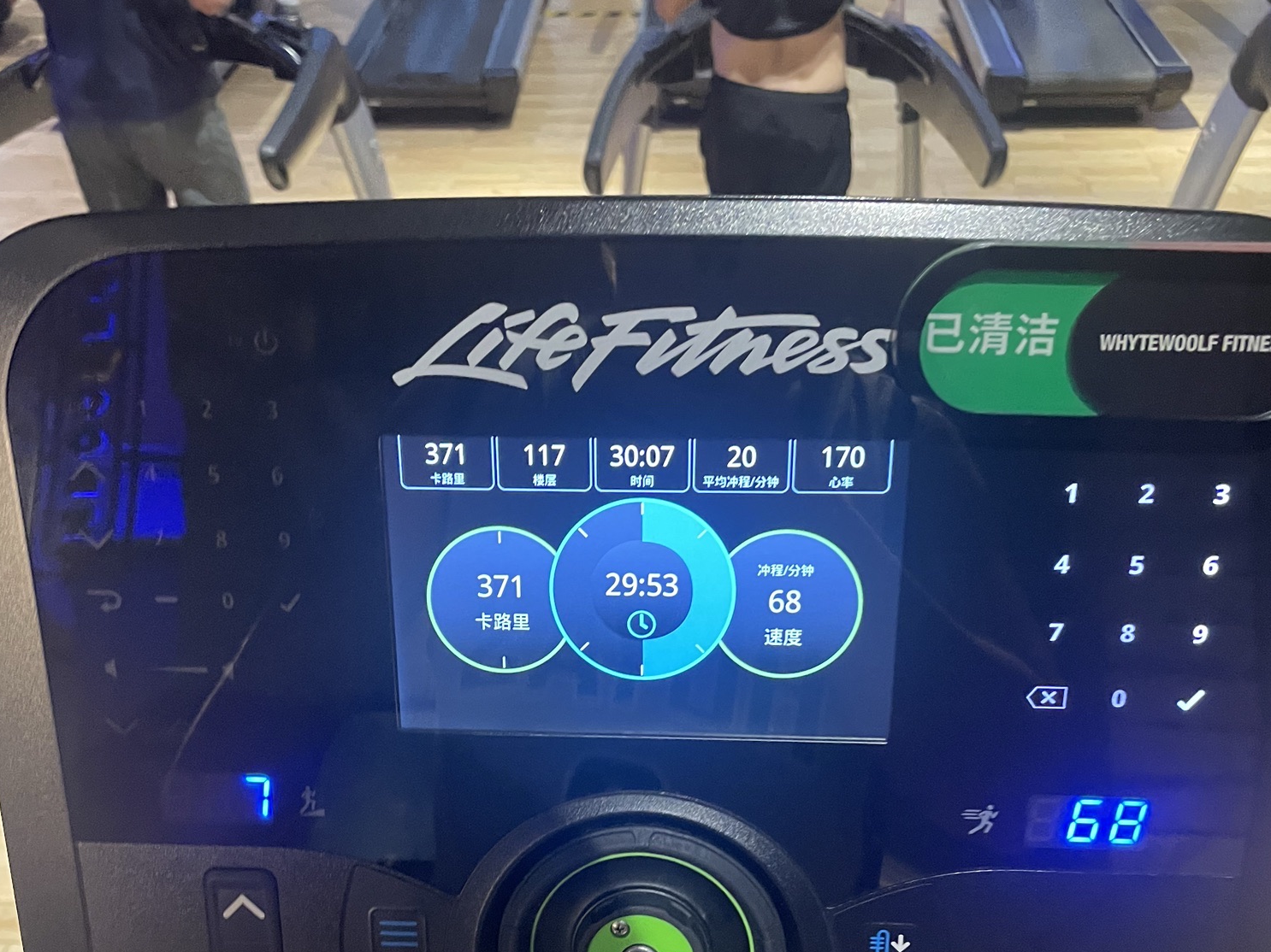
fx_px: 1285
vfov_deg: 39.5
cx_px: 637
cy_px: 718
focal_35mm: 35
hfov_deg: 52.6
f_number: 1.6
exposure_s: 1/33
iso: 400
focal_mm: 4.2
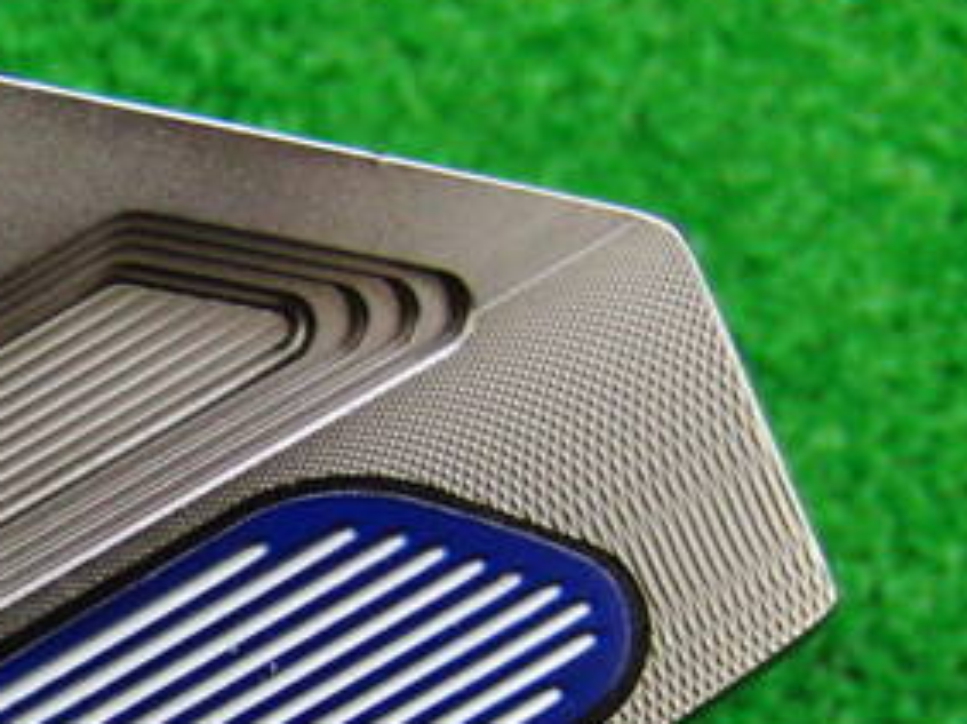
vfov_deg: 17.0
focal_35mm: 84
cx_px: -106
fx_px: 2345
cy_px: 799
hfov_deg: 22.0
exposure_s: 1/30
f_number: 3.6
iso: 400
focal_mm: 6.42
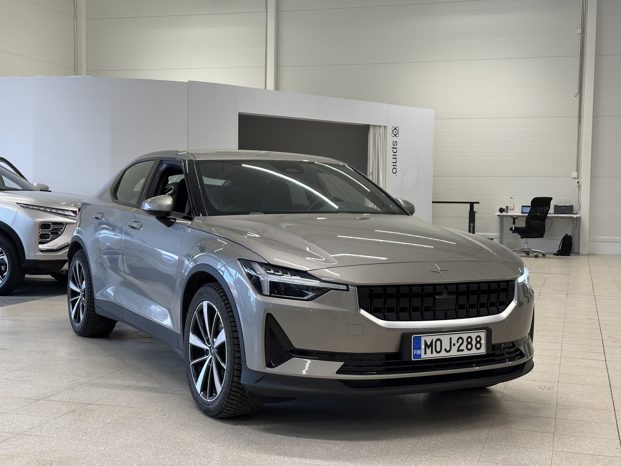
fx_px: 861
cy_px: 233
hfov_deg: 39.7
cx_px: 310
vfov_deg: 30.3
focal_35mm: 48
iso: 80
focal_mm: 6.86
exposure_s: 1/125
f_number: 1.78
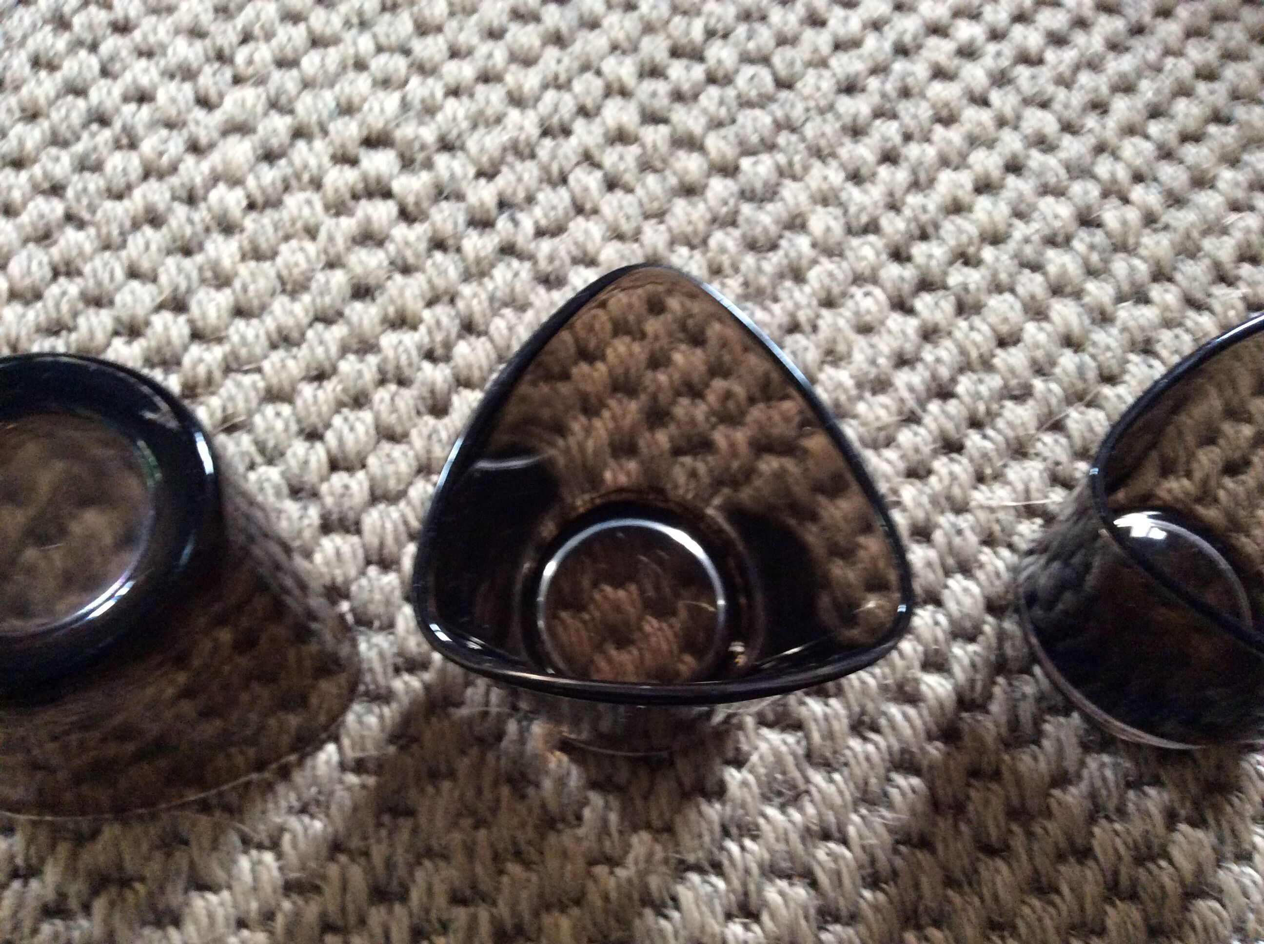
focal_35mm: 32
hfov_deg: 56.9
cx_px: 632
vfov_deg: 44.1
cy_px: 472
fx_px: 1167
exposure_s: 1/25
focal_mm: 3.3
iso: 250
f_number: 2.4
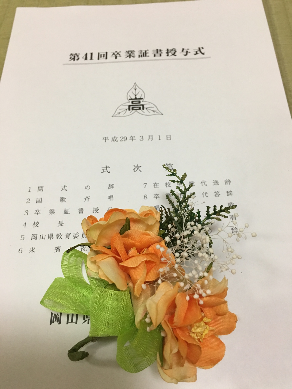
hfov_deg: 48.2
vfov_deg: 61.7
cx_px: 146
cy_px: 194
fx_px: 326
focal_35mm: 29
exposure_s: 1/15
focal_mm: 4.15
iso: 64
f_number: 2.2
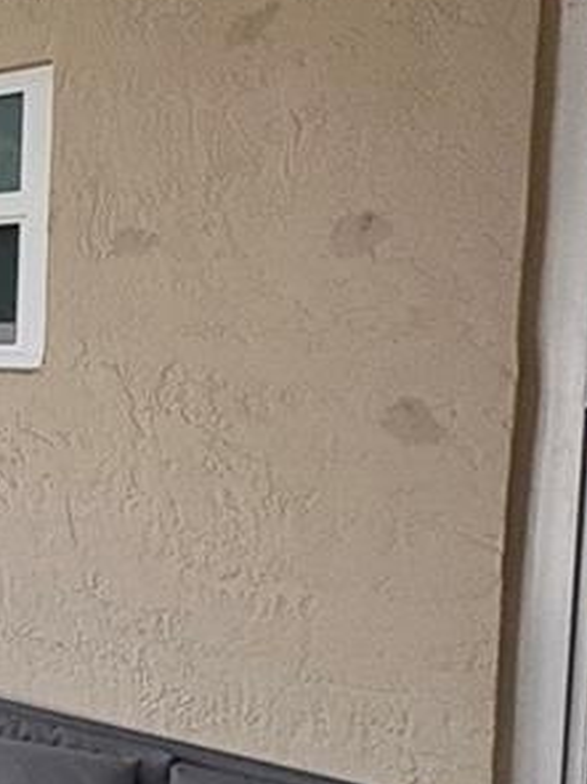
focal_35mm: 57
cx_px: -600
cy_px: 407
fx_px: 1290
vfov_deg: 33.8
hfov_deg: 17.7
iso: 80
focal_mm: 2.22
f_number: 2.2
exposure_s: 1/136
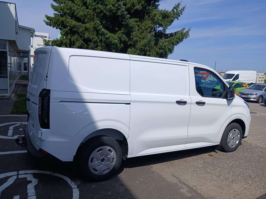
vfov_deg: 53.1
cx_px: 133
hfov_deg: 67.3
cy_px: 100
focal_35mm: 26
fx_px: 200
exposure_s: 1/1127
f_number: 1.8
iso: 20
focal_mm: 3.98
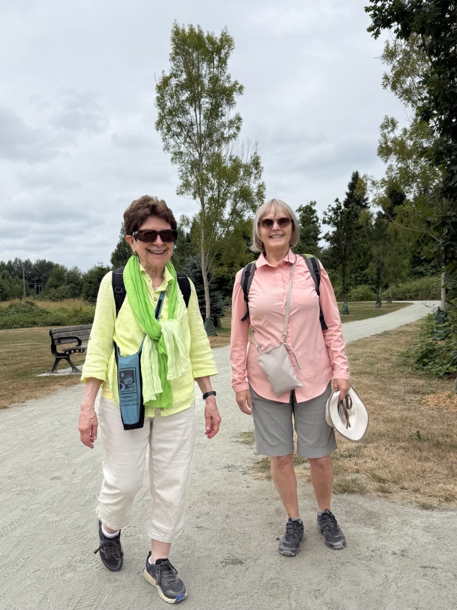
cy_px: 305
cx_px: 228
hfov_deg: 56.8
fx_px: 423
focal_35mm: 24
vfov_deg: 71.6
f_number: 1.78
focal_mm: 6.76
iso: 80
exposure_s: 1/4673
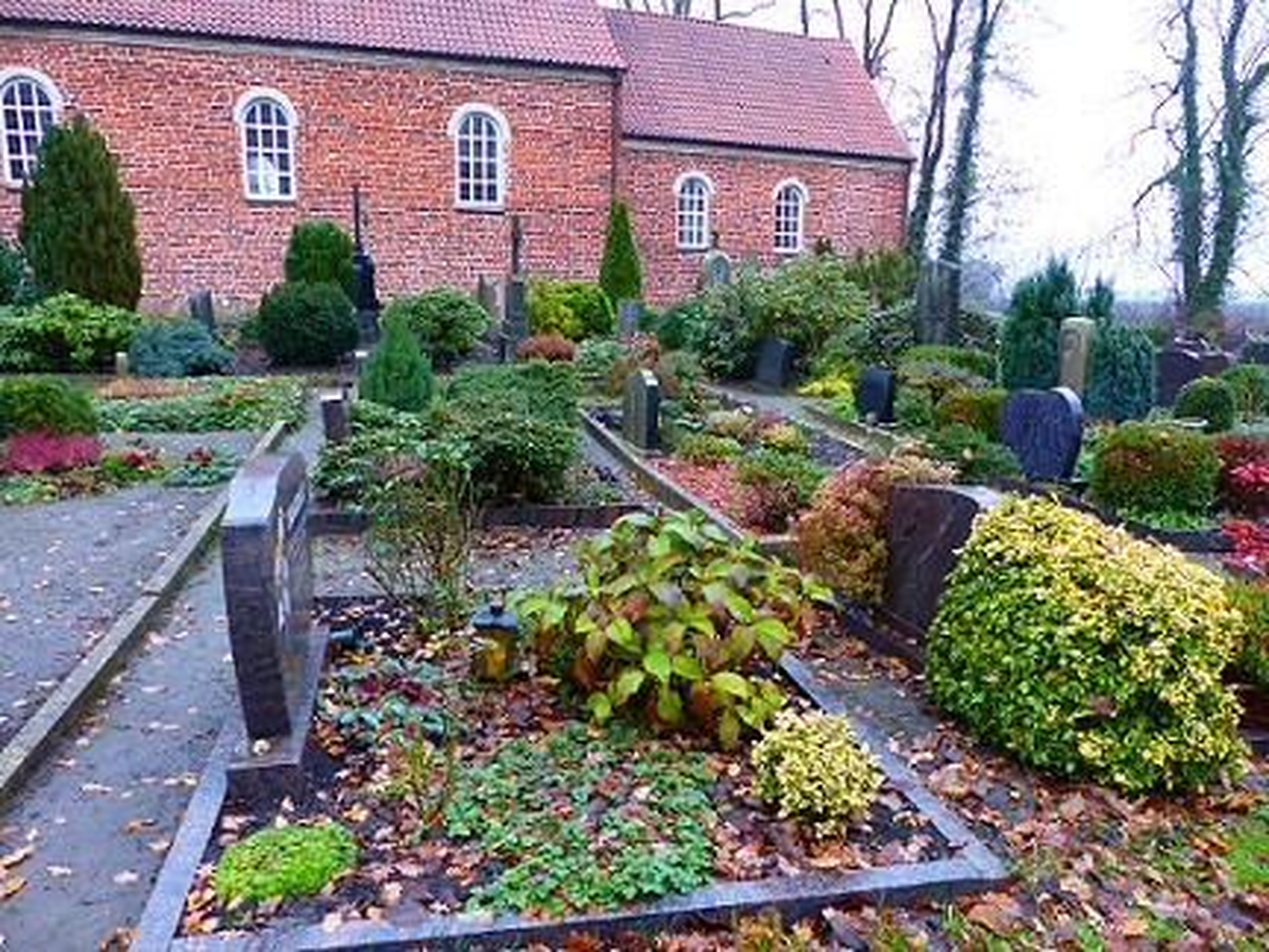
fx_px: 916
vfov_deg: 54.9
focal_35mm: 25
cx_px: 634
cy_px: 476
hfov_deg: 69.4
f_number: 2.8
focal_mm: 4.5
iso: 160
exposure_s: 1/60
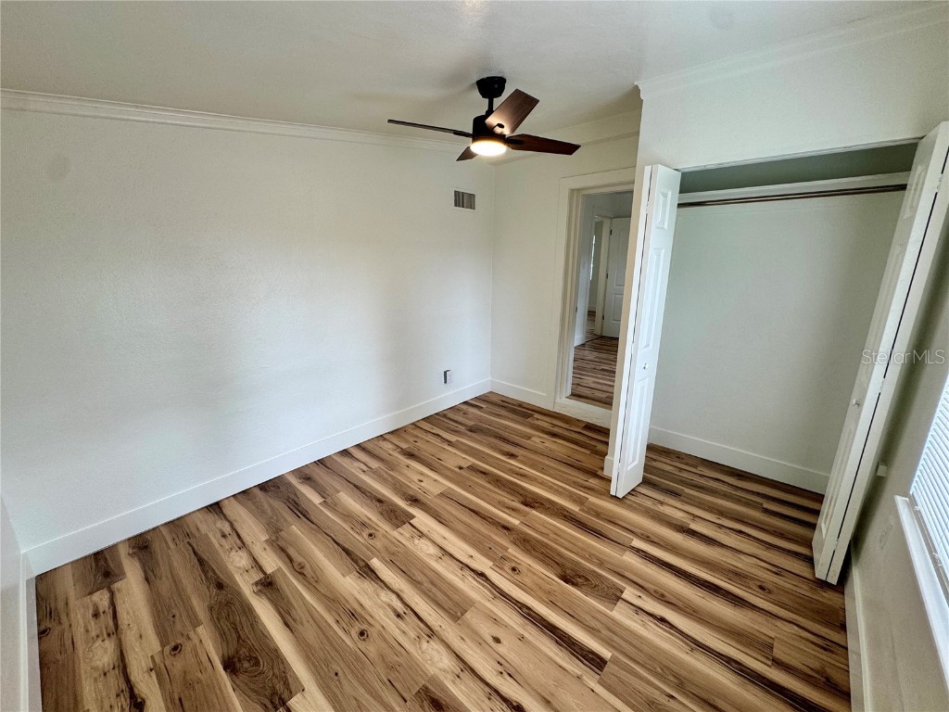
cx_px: 474
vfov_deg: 85.7
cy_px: 356
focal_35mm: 14
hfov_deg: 102.1
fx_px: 384
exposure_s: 1/120
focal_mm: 2.22
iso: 100
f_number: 2.2
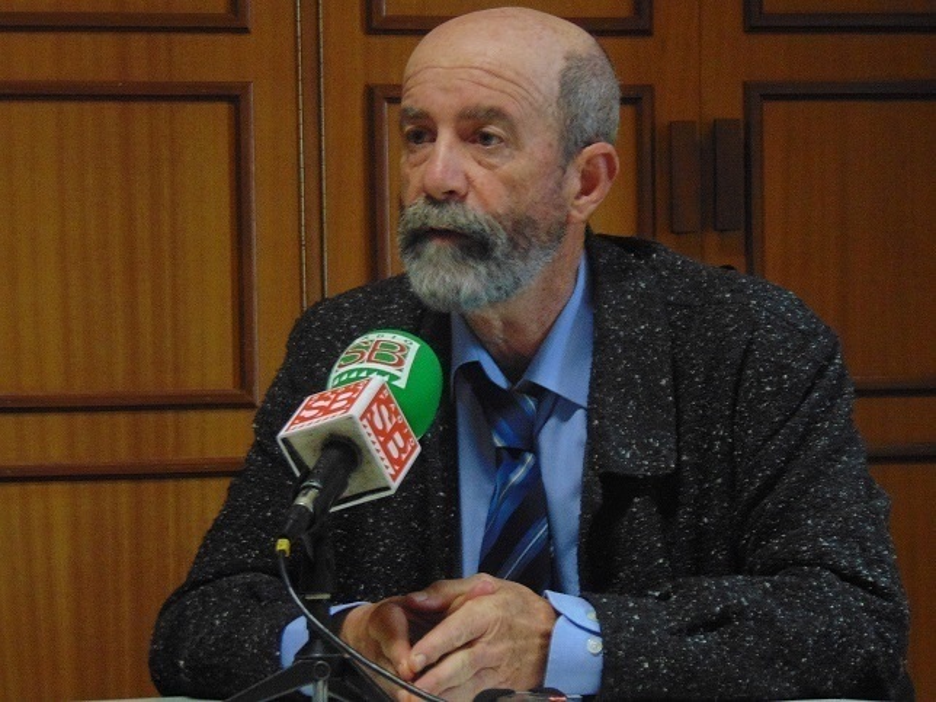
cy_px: 351
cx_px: 468
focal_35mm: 133
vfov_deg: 11.1
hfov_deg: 14.8
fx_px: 3596
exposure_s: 1/15
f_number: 4
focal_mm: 23.9
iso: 400
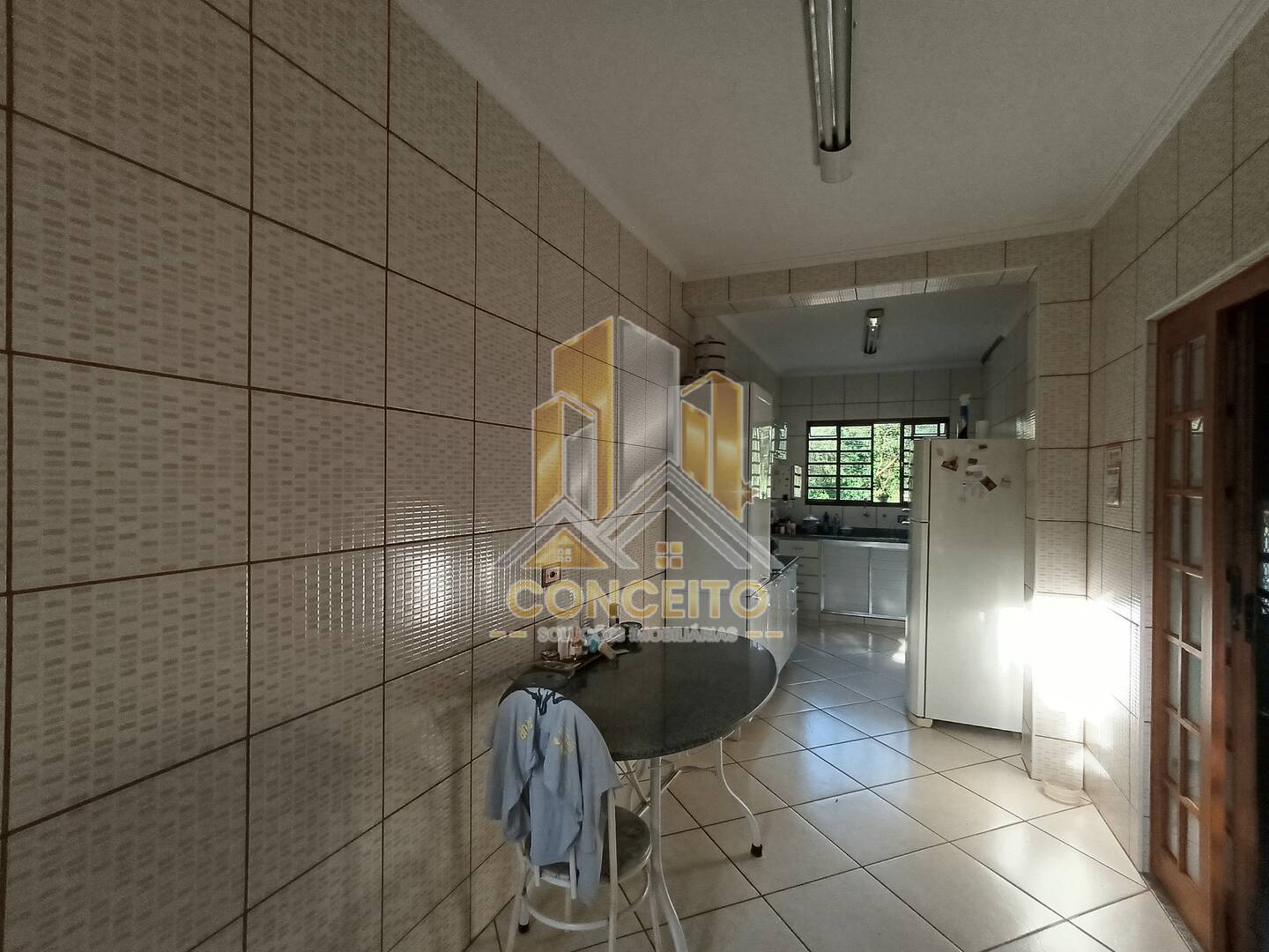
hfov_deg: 94.5
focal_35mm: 16
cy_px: 476
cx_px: 634
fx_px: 587
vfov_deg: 78.1
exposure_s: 1/120
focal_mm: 1.65
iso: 160
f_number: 2.2
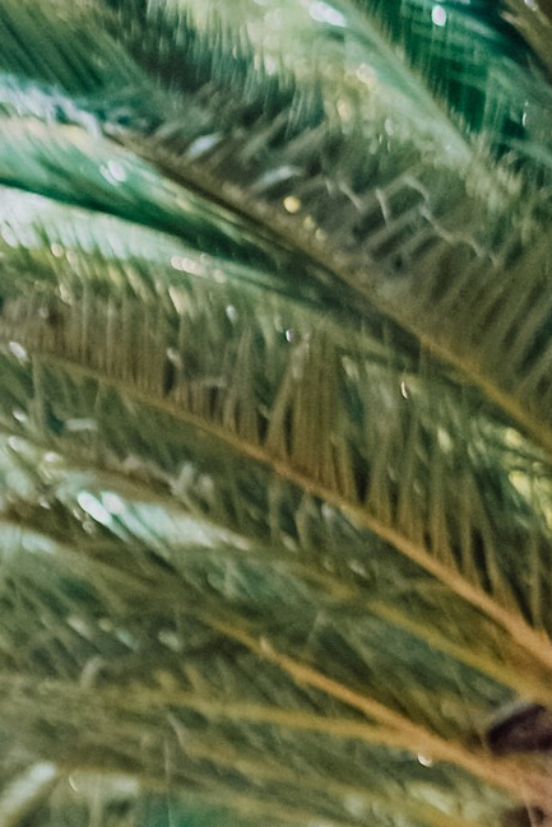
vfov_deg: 9.2
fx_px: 4758
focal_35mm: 207
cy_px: 1750
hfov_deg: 6.3
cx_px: -853
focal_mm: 35
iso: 100
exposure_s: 1/640
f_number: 1.4
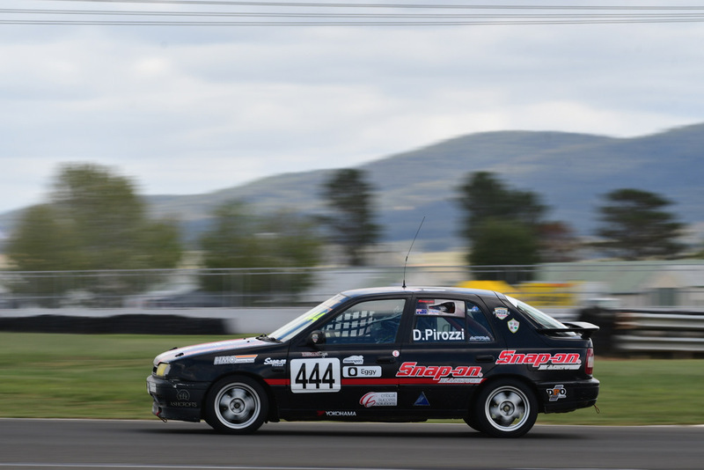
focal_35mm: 300
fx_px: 5868
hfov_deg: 6.9
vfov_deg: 4.6
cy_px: 235
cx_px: 352
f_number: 10
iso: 125
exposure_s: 1/160
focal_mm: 200
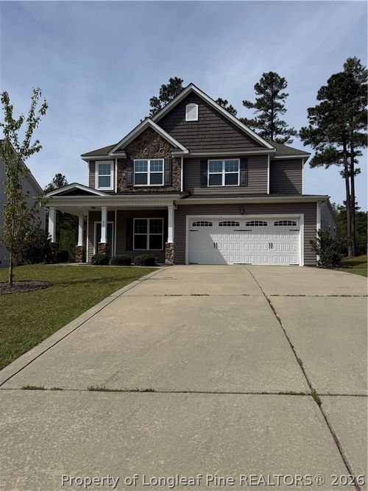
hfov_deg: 56.8
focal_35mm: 24
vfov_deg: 71.6
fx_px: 340
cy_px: 246
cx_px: 184
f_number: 1.78
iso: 80
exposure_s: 1/8130
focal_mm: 6.76
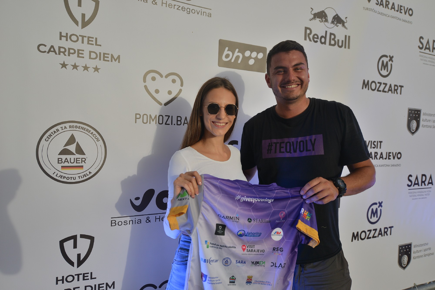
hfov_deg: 73.7
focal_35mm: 24
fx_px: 290
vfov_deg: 53.2
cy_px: 145
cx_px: 218
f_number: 2.8
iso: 400
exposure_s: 1/2000
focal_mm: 24
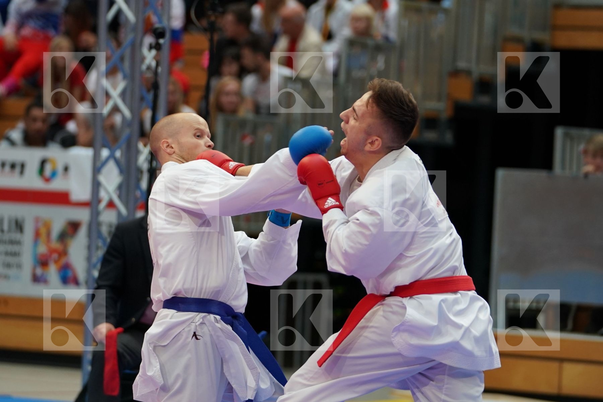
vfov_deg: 6.4
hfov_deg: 9.7
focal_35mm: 213
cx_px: 302
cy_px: 201
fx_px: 3567
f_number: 2.8
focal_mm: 142
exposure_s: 1/1000
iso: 1250
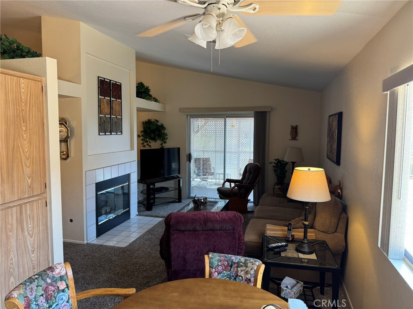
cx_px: 206
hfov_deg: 71.6
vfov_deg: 56.8
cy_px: 154
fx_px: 286
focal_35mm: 24
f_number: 1.78
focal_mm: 6.76
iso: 200
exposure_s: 1/120
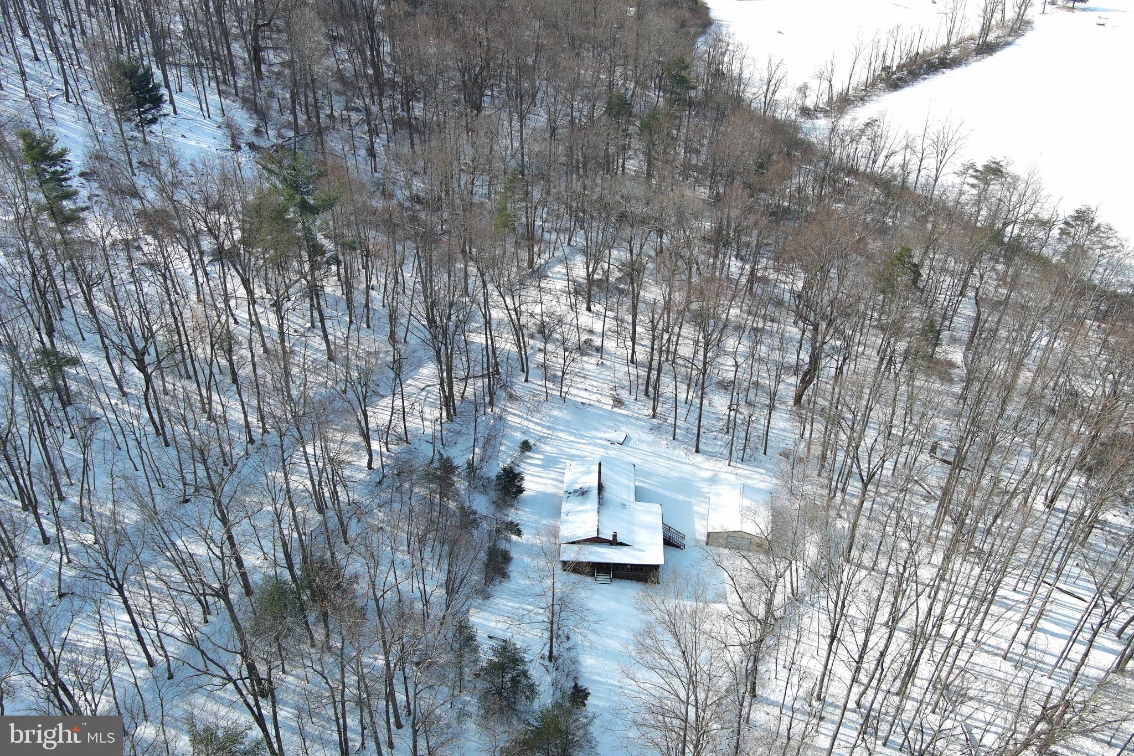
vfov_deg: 45.0
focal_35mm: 29
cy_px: 378
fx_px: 913
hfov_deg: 63.7
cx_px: 567
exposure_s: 1/529
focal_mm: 10.57
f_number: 2.8
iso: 100
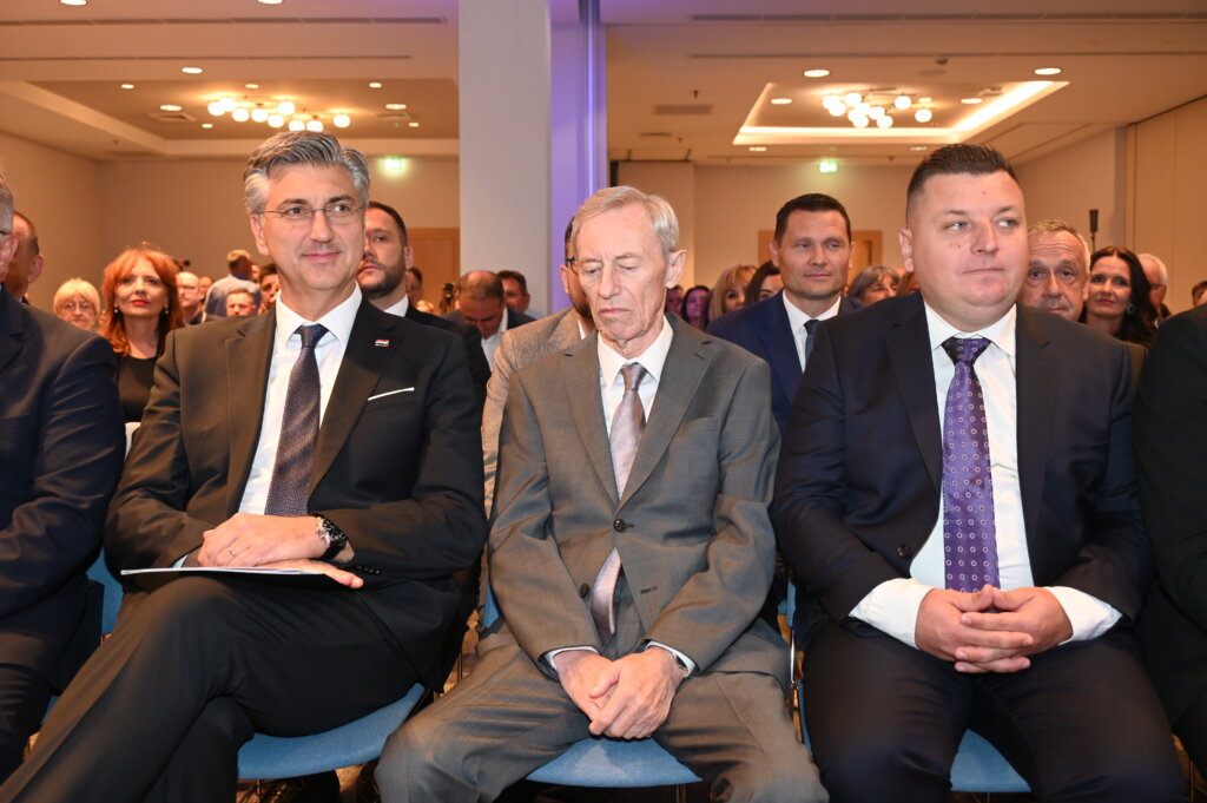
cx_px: 604
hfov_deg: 53.2
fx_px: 1206
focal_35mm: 36
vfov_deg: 36.8
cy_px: 402
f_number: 4.8
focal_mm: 36
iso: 2200
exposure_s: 1/60
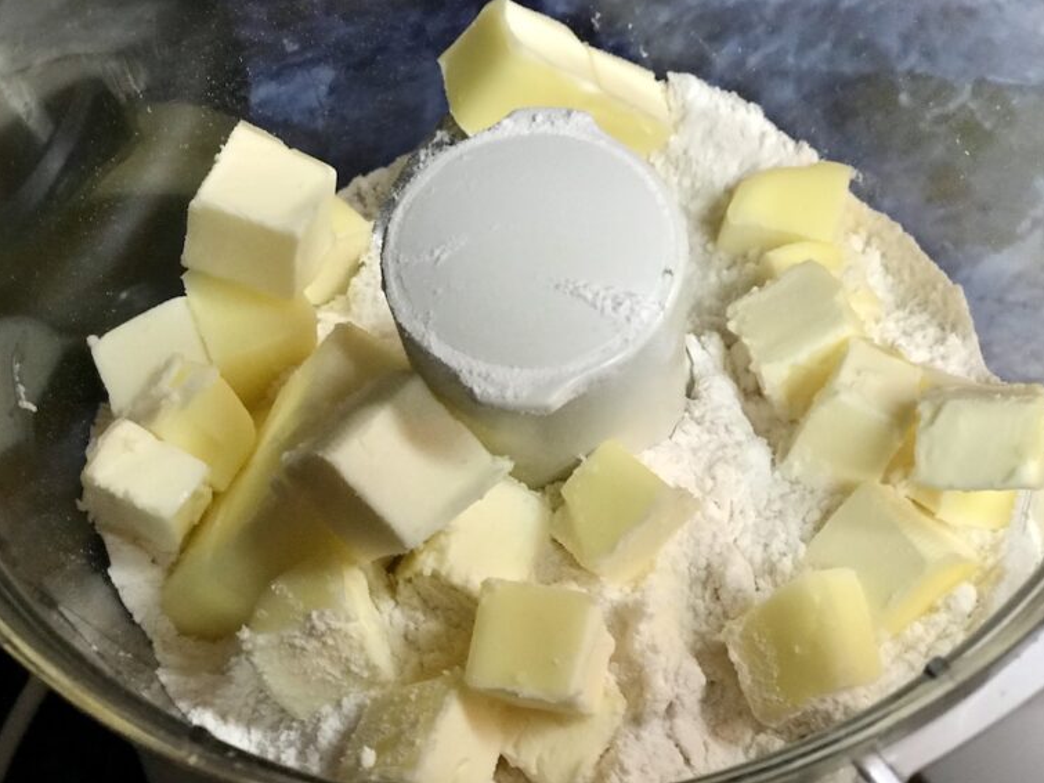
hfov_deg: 33.2
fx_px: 1749
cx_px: 523
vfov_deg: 25.2
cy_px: 387
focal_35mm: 58
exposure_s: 1/60
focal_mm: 6.6
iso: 320
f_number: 2.8
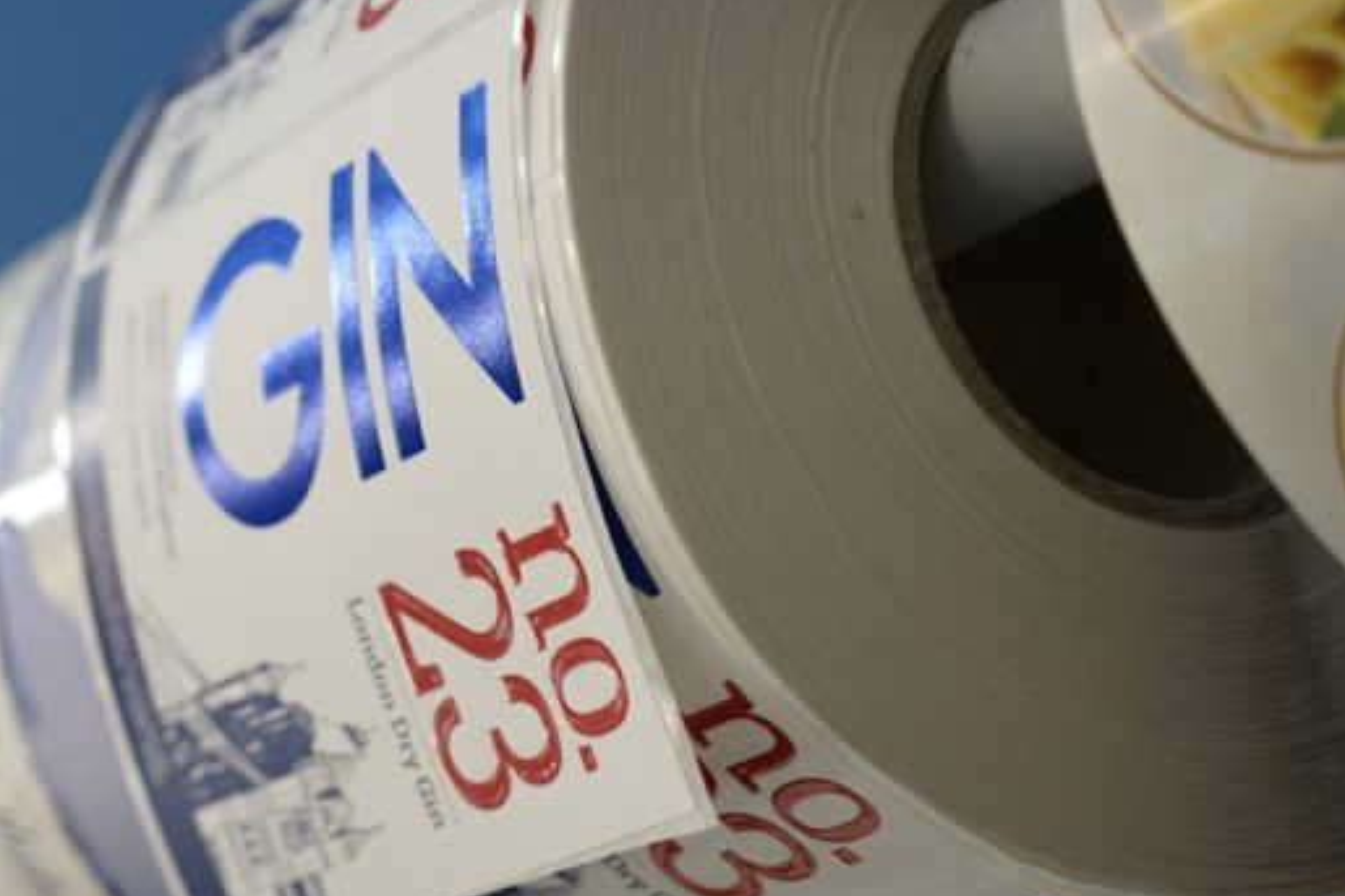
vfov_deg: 9.7
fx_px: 5303
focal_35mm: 142
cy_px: 512
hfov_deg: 14.4
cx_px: 444
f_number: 6.3
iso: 3200
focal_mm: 105
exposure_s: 1/125
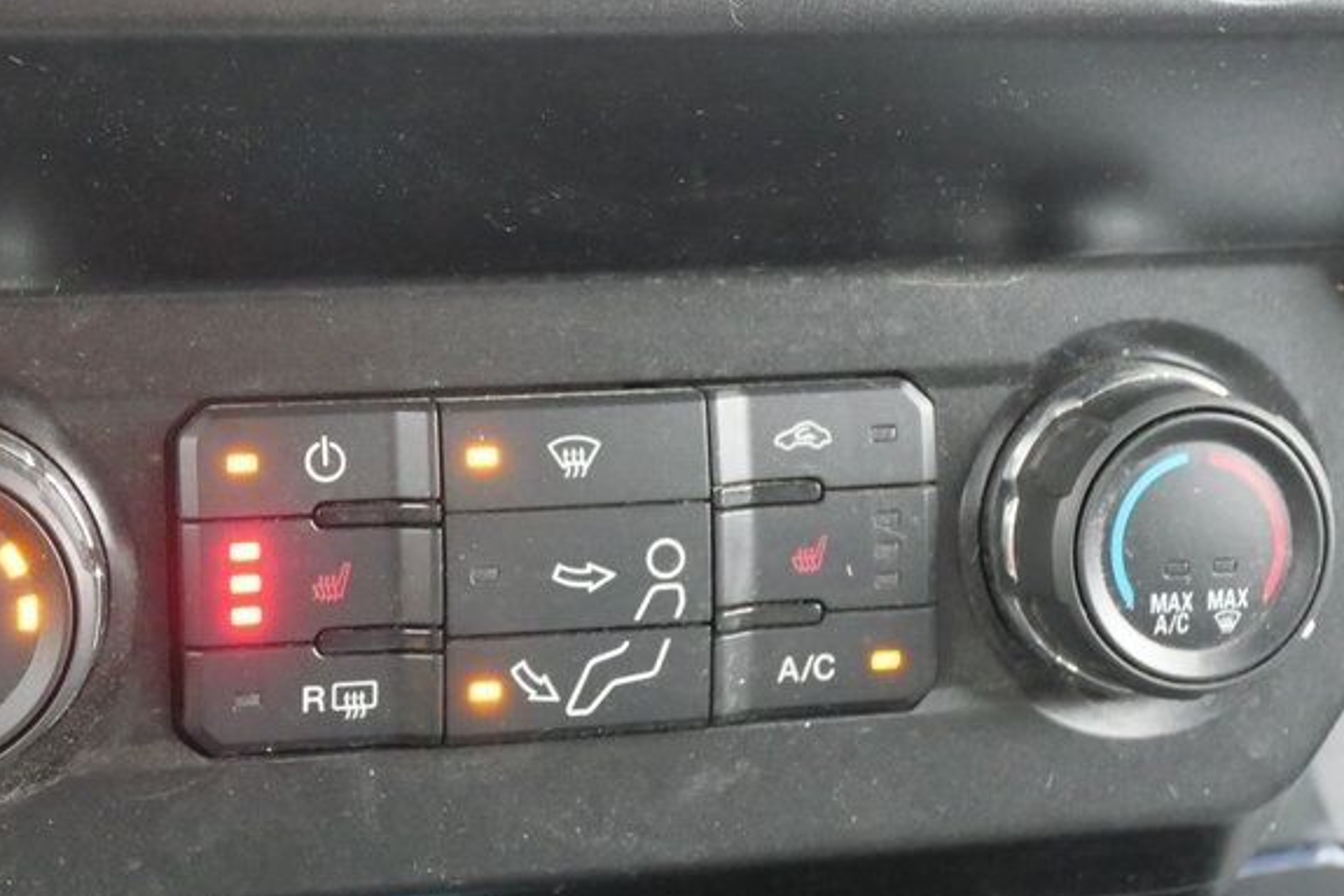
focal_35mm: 63
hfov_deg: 31.7
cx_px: 465
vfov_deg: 21.4
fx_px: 2351
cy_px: 276
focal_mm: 17
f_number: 4
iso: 3200
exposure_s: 1/40
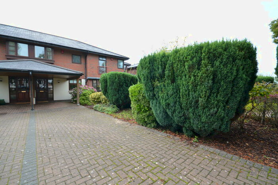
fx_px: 116
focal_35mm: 15
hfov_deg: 100.4
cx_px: 139
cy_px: 92
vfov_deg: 77.3
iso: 400
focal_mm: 10
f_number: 8
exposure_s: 1/250
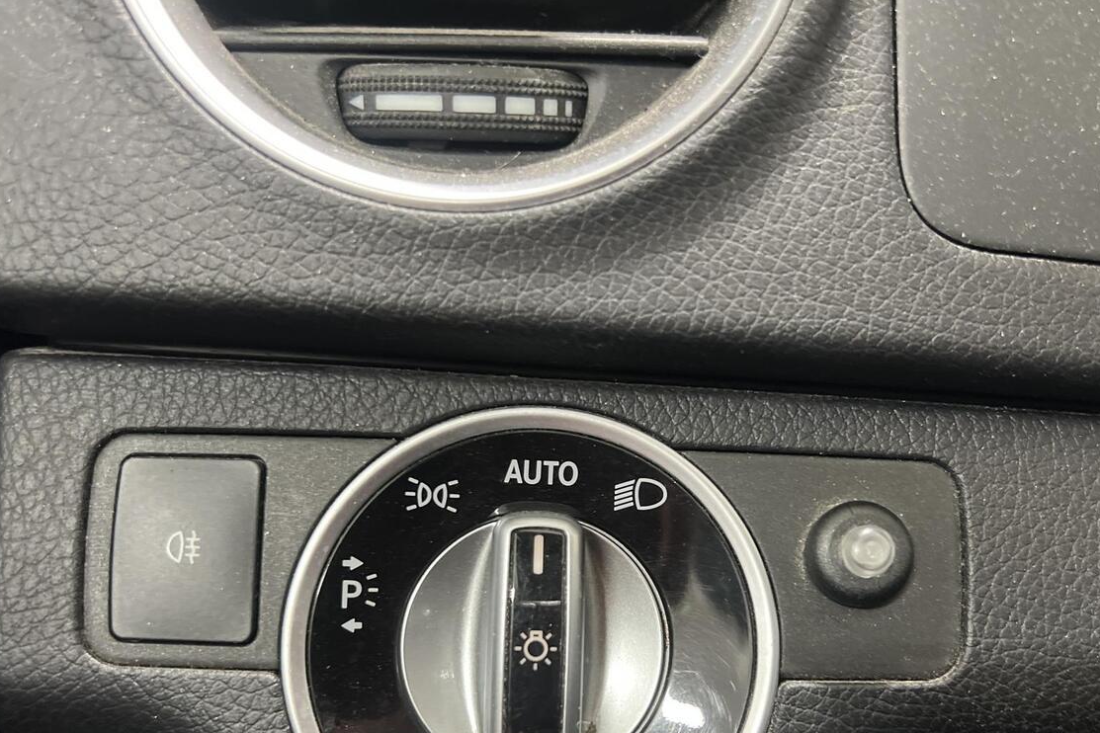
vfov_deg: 37.2
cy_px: 516
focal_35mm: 35
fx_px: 1069
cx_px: 605
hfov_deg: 54.3
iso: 400
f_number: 1.5
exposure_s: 1/33
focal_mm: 5.7
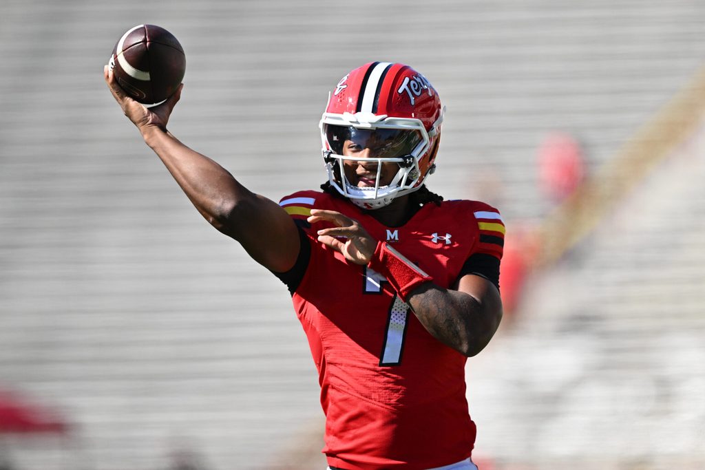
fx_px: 7834
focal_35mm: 400
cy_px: 235
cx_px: 352
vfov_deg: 3.4
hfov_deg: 5.2
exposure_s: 1/8000
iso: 400
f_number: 2.8
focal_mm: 400
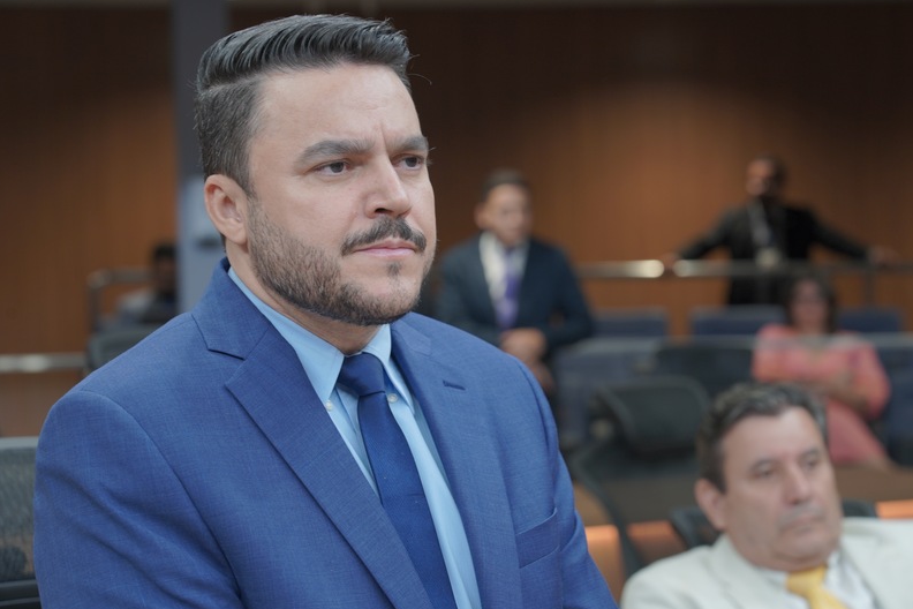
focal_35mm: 106
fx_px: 2688
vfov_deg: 12.9
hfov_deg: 19.3
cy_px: 306
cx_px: 460
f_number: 6.3
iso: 320
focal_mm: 105
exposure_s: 1/40
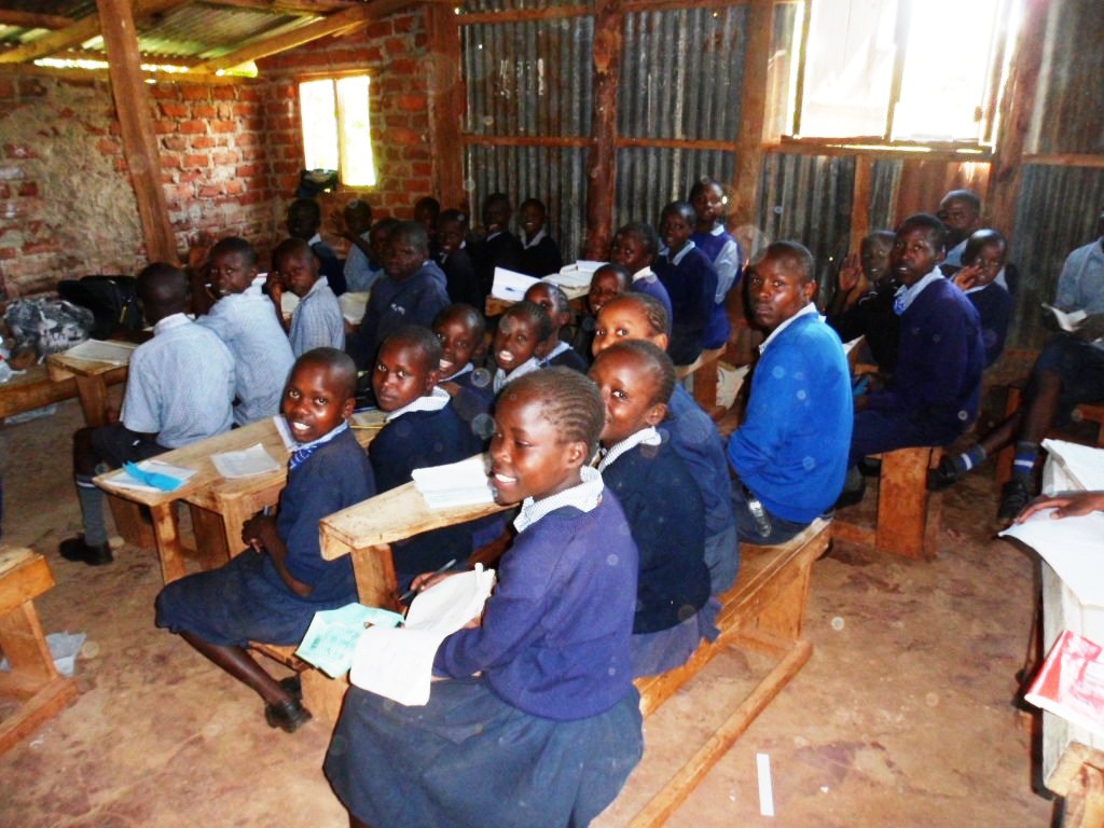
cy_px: 414
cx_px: 552
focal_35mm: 26
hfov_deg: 67.3
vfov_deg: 53.1
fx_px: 829
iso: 200
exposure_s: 1/45
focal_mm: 4.9
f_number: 3.3
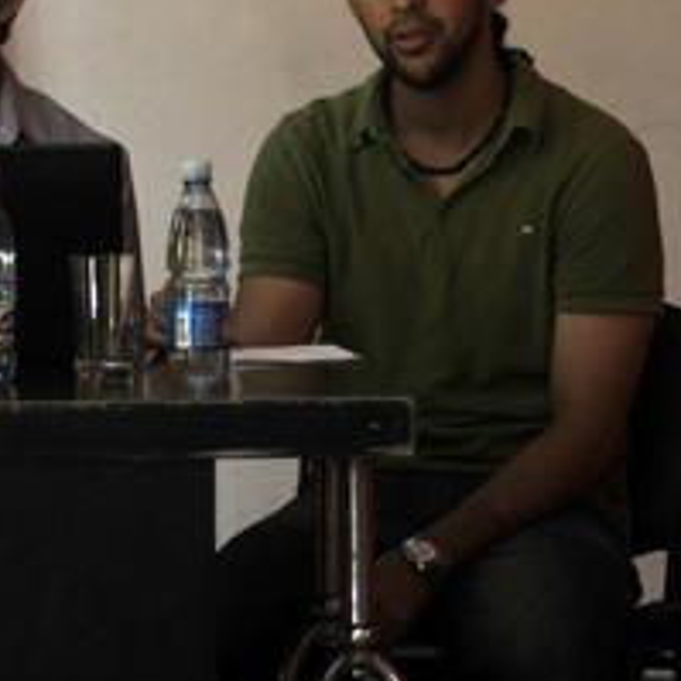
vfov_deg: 4.5
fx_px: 8569
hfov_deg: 4.5
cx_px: -318
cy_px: 15
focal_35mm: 385
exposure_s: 1/200
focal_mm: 100
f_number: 2.8
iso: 400
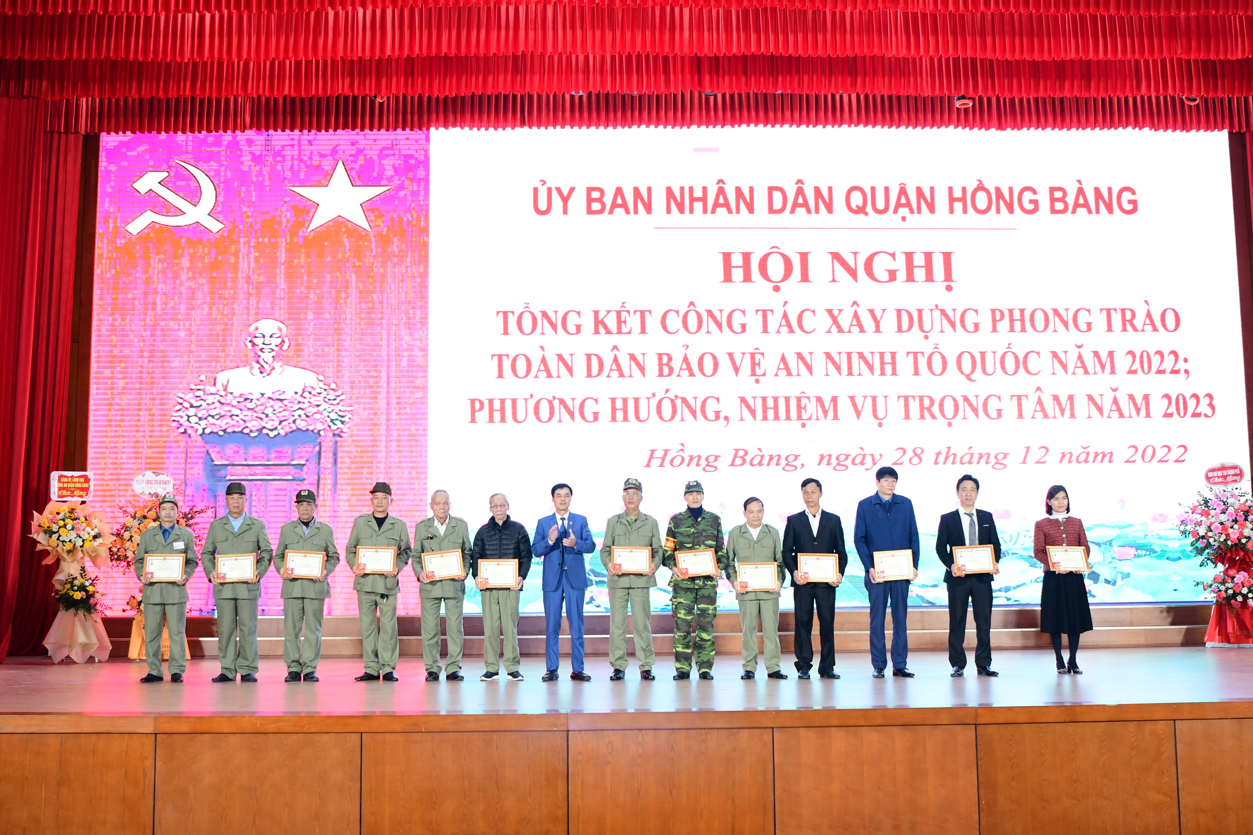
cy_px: 418
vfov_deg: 33.0
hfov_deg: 47.9
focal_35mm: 40
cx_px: 626
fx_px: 1410
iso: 800
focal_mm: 27
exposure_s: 1/200
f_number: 2.8
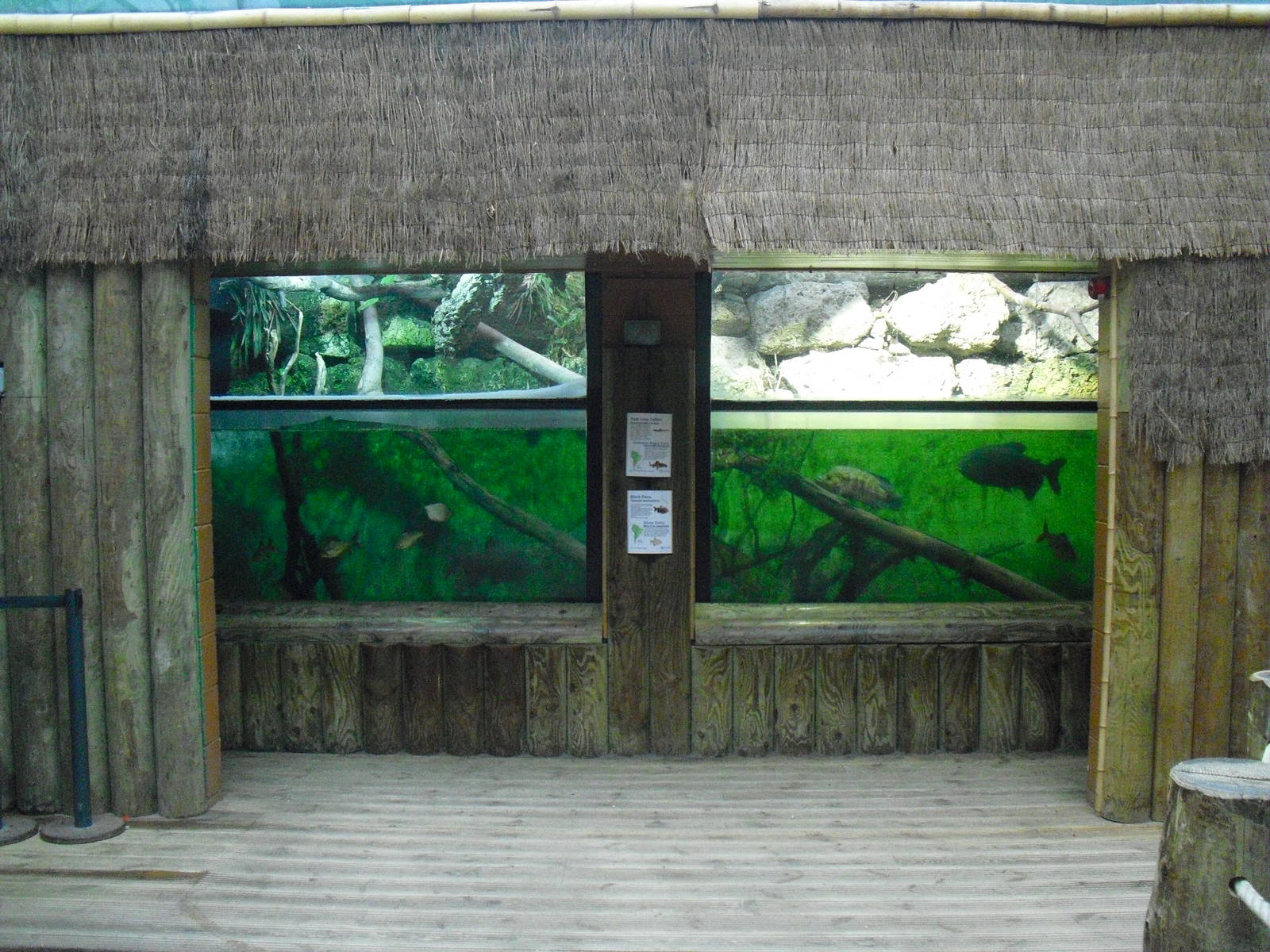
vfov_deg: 39.7
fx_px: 1321
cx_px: 635
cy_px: 476
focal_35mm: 36
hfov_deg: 51.4
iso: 800
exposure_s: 1/100
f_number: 3.1
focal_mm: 6.3
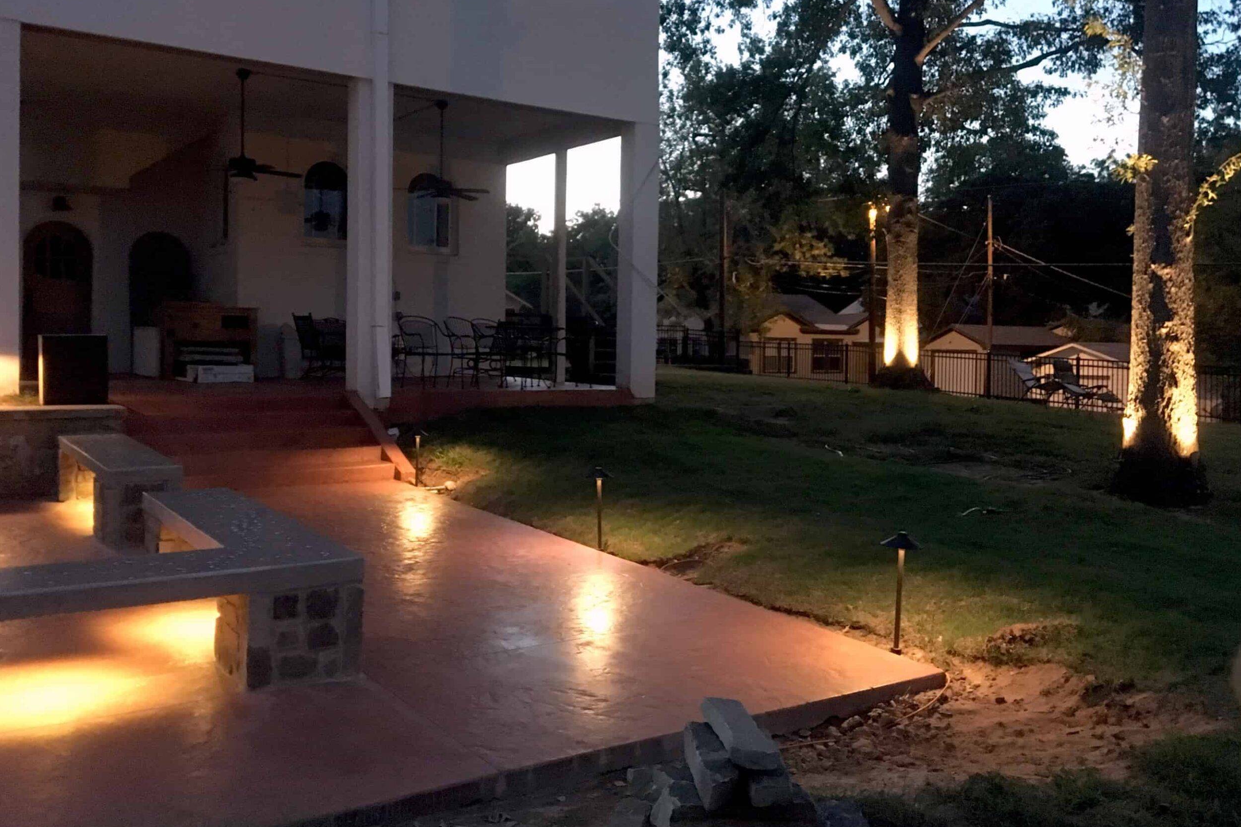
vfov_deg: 42.3
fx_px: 1069
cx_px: 621
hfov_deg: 60.3
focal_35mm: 31
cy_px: 362
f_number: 2.2
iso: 500
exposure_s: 1/15
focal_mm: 4.15
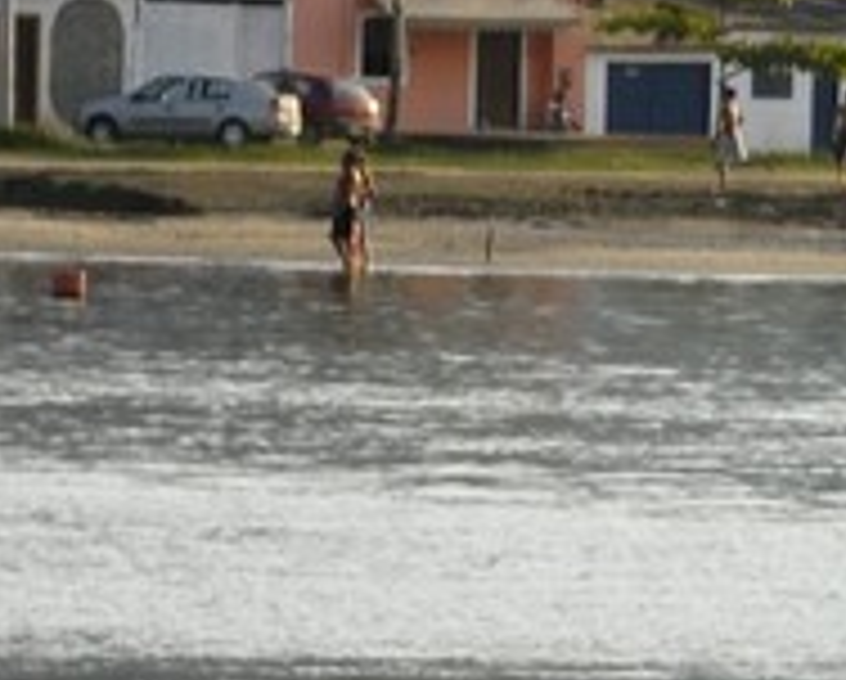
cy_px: -142
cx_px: 2984
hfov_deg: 2.6
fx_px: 17955
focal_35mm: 716
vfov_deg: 2.2
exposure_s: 1/160
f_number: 7.6
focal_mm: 60
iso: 100
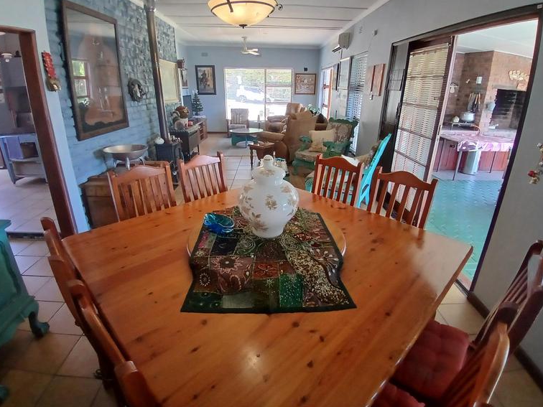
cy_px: 198
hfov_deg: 87.8
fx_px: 282
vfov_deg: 71.6
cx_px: 269
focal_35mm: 18
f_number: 2.2
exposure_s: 1/33.3
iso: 125
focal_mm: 1.4
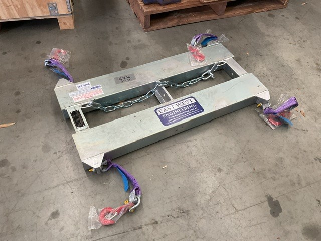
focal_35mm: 29
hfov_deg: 61.7
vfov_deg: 48.2
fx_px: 269
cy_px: 120
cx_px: 160
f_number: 1.8
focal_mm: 3
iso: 64
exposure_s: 1/50
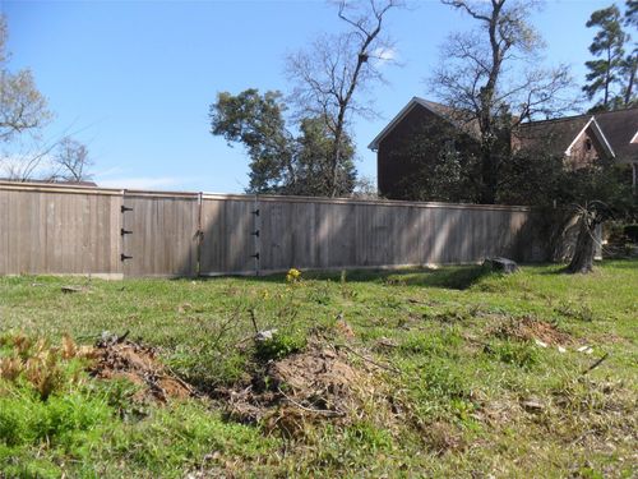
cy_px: 240
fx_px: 645
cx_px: 319
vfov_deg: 40.7
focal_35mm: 35
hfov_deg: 52.6
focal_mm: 6.3
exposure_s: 1/180
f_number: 7.6
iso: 80
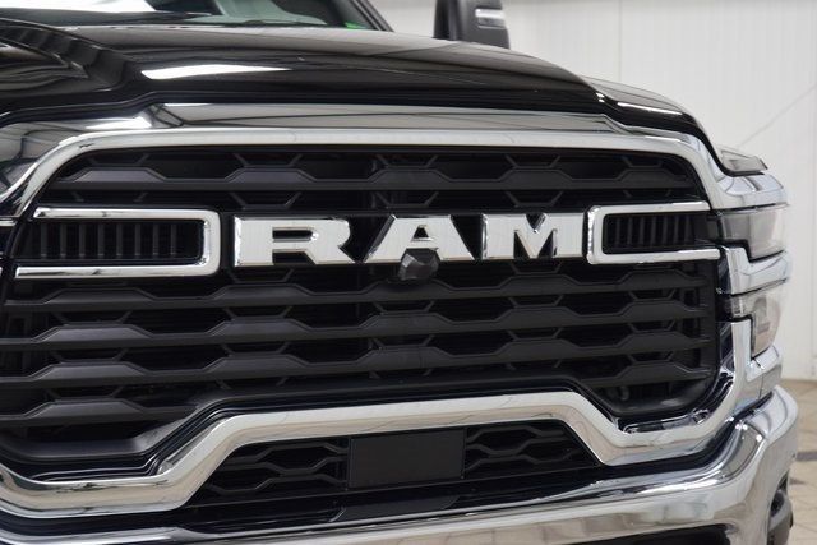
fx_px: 1770
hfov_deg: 26.0
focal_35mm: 78
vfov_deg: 17.5
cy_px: 272
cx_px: 408
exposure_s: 1/60
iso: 1600
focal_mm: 52
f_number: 5
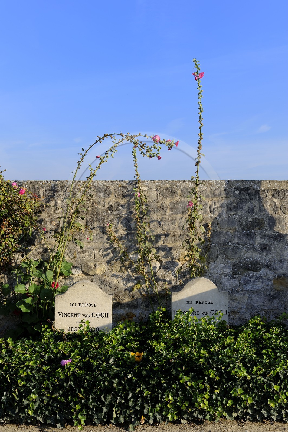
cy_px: 216
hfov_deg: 23.3
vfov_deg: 34.5
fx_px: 697
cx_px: 144
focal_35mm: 58
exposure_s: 1/200
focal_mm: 58
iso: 200
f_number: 9
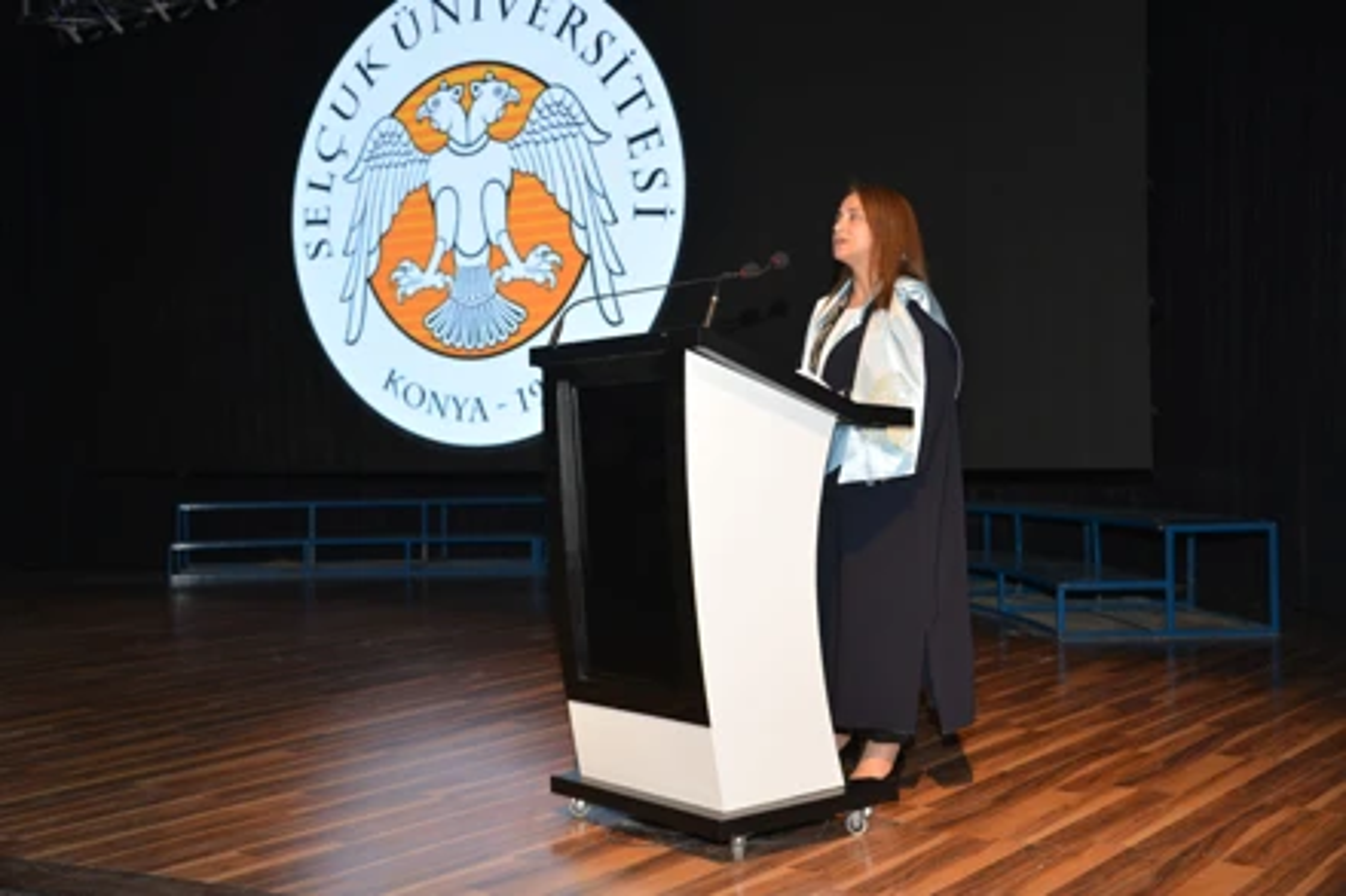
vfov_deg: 29.8
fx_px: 1682
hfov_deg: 43.6
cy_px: 448
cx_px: 673
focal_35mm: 45
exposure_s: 1/60
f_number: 4.2
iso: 450
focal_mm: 45
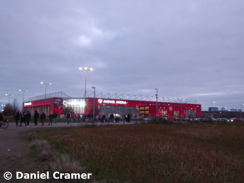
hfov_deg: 52.6
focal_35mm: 35
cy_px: 92
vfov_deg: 40.7
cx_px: 122
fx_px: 247
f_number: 3.7
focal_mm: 6.3
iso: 400
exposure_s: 1/20
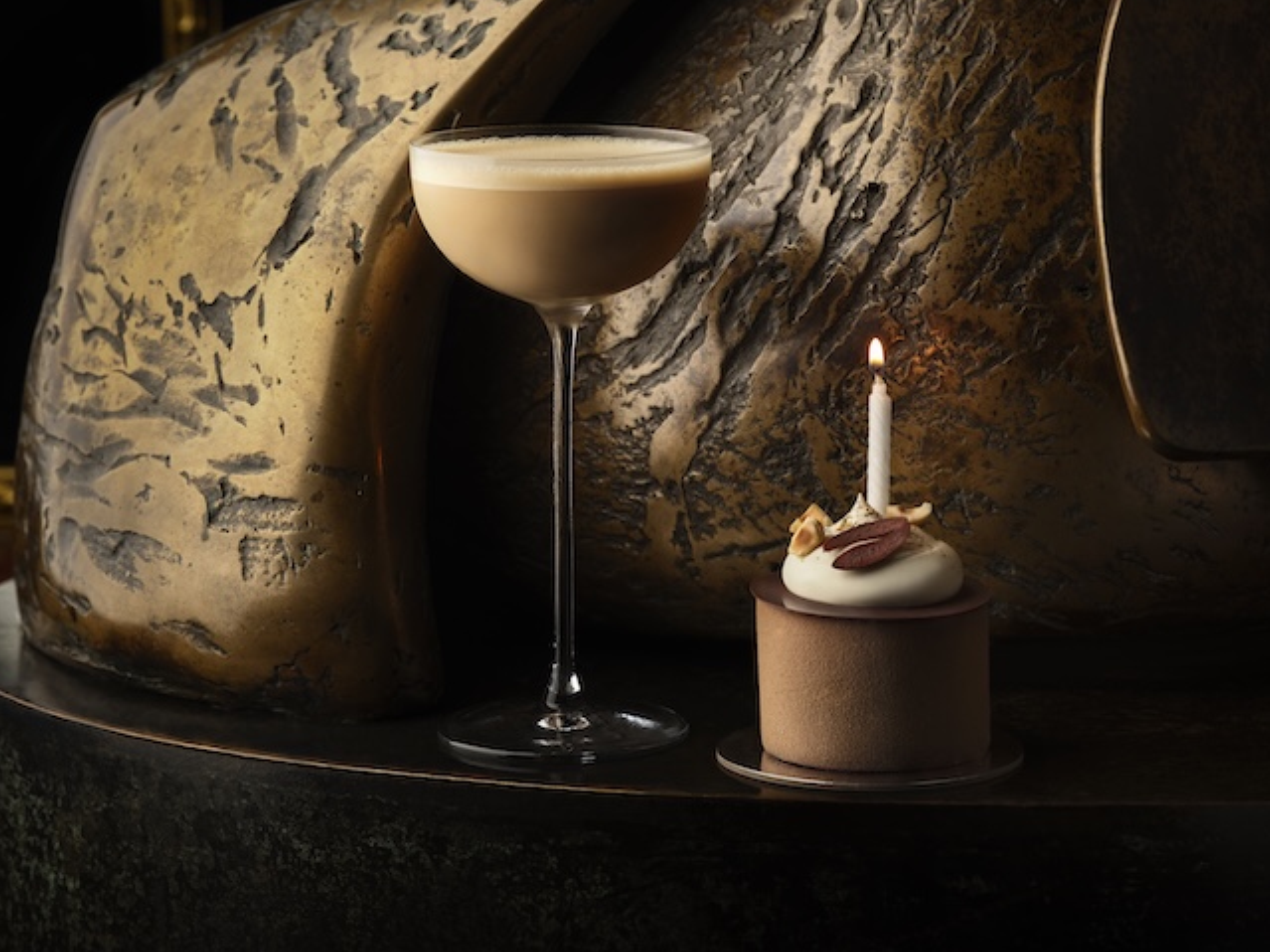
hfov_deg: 18.0
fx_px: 3998
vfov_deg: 13.6
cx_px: 628
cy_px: 372
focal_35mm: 109
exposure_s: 1/4
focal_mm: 110
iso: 50
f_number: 8
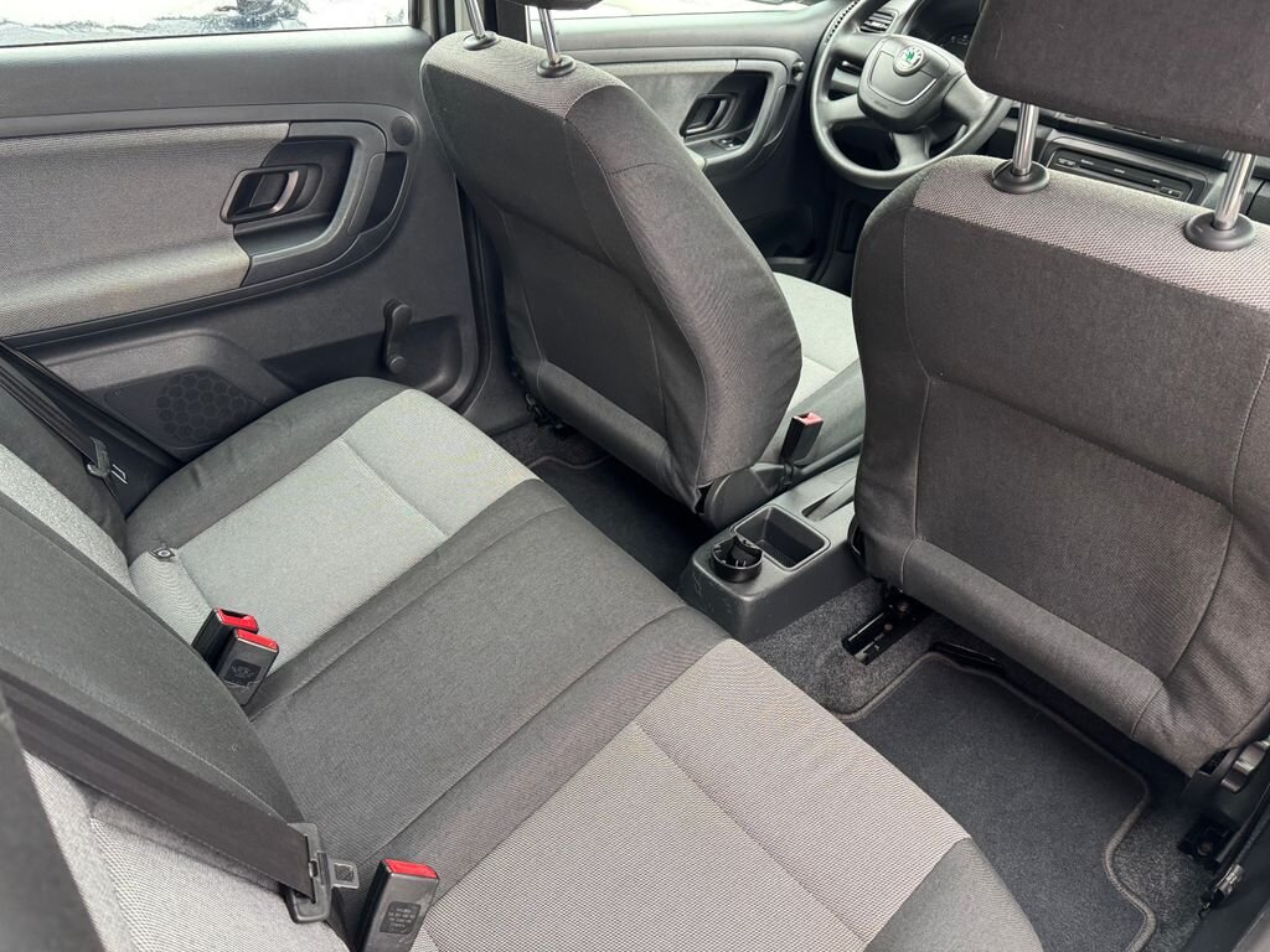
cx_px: 635
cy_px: 476
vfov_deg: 56.8
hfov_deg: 71.6
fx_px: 881
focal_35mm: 24
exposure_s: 1/60
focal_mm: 6.76
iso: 400
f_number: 1.78
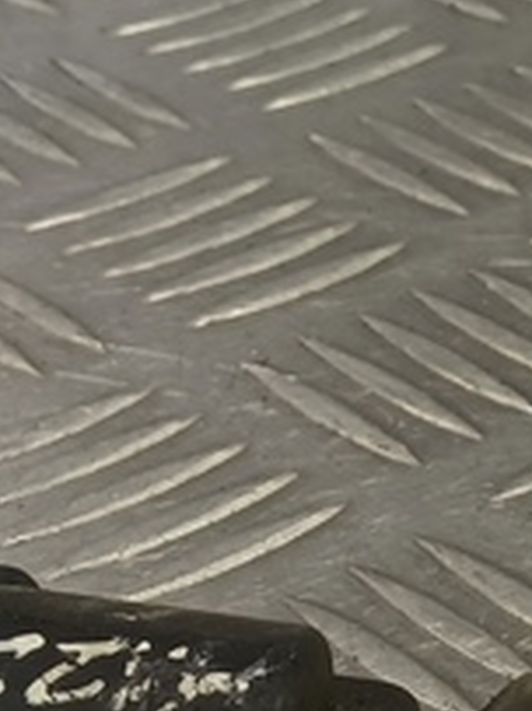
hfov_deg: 12.4
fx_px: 2380
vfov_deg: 16.7
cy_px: 672
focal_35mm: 116
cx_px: 693
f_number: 1.6
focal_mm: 4.11
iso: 107
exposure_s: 1/50
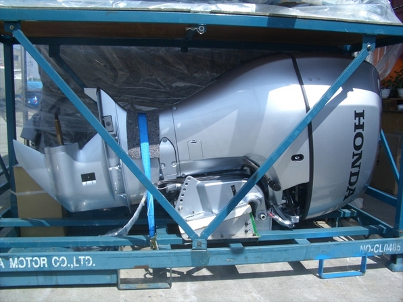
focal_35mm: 35
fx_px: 407
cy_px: 151
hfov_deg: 52.6
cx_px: 202
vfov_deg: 40.7
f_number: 4.3
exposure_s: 1/400
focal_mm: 5.8
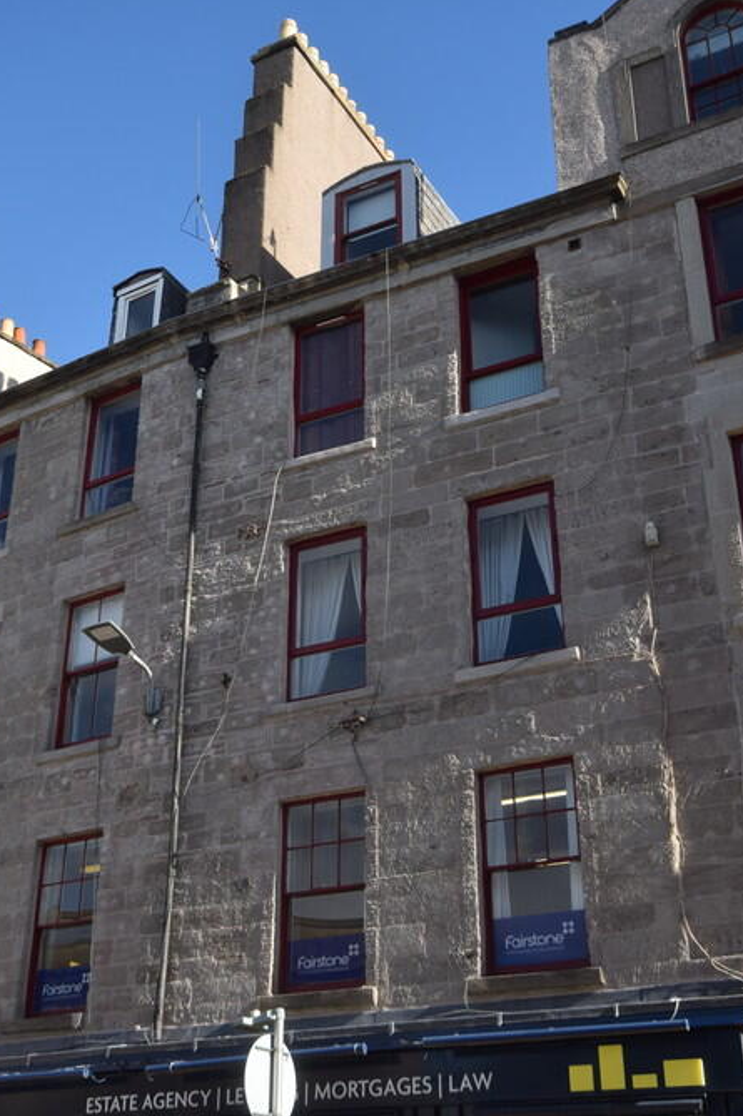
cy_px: 565
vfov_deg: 42.8
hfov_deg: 29.2
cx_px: 354
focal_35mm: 46
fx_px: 1425
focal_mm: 20
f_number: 8
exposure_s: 1/250
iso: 220
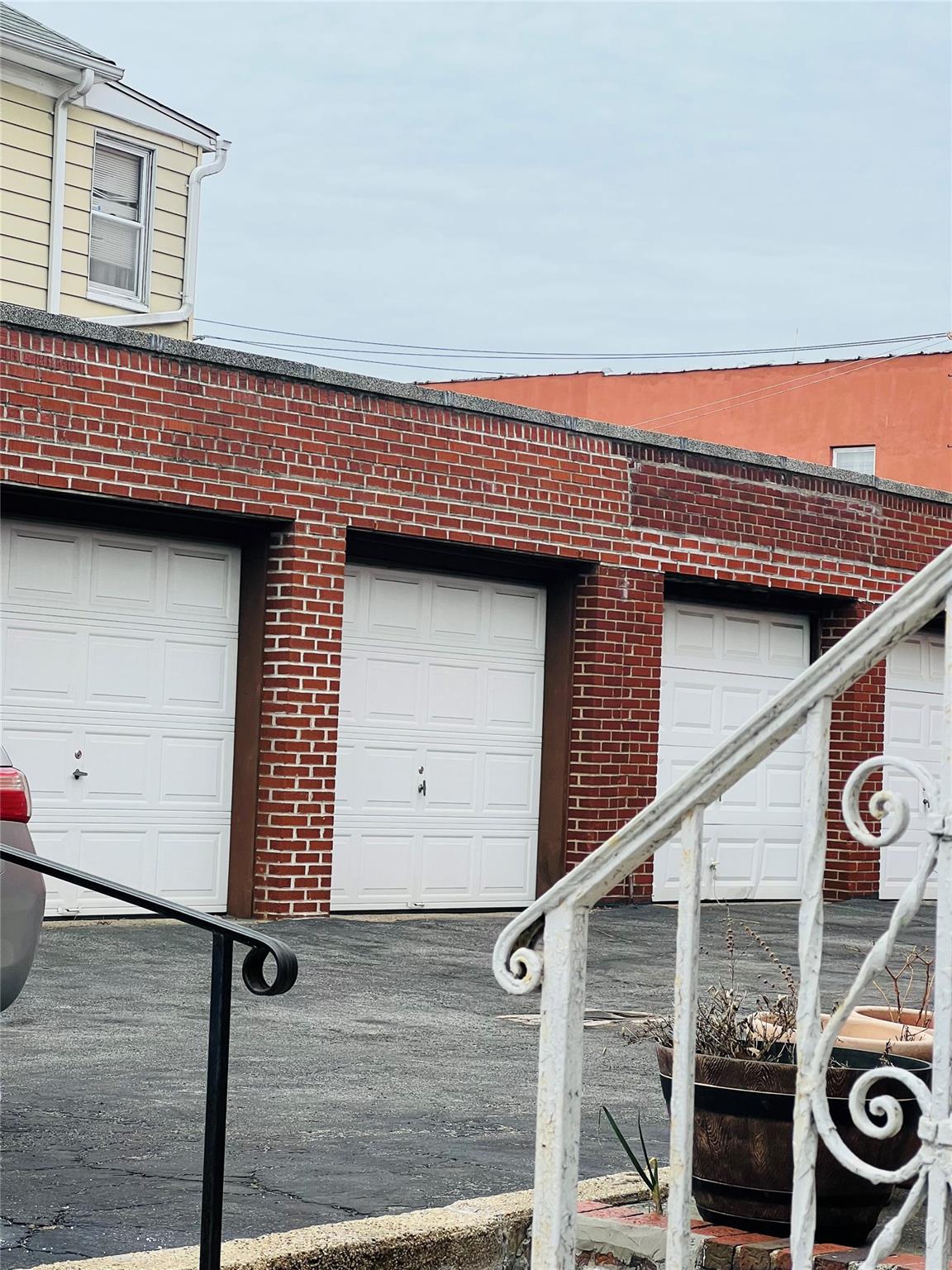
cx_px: 476
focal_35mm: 77
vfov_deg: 25.3
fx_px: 2824
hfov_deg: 19.1
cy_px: 635
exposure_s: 1/395
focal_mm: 9
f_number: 2.8
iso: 32
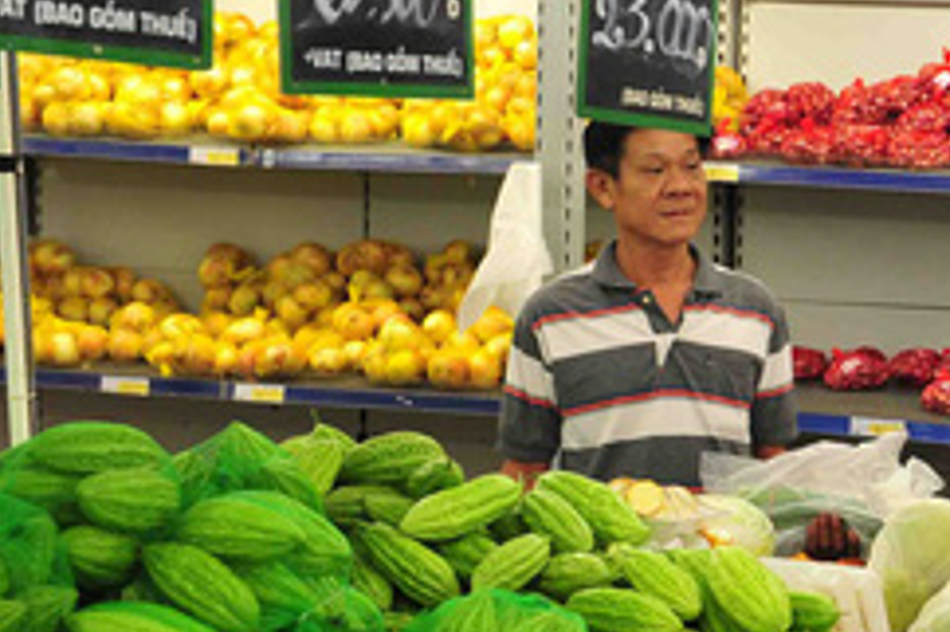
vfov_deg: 12.3
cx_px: 1178
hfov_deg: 17.5
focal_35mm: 111
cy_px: 483
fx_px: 2927
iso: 1000
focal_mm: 42
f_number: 5.6
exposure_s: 1/50
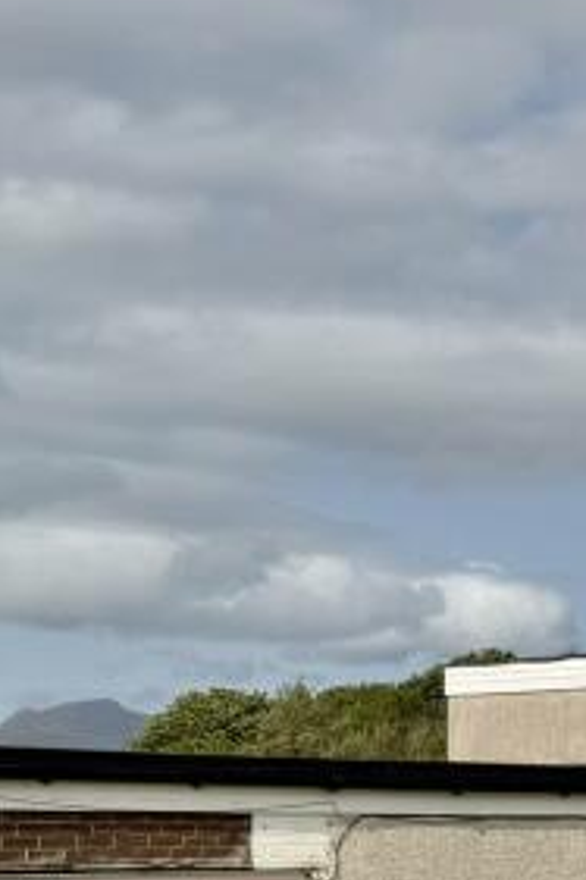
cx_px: 846
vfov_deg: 21.5
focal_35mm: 91
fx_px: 2224
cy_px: 902
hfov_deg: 14.2
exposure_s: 1/10309
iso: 80
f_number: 1.78
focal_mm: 6.76
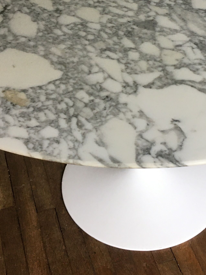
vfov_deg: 27.7
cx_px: 133
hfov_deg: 21.2
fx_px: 548
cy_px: 61
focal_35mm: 69
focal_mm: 4.15
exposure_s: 1/33
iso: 64
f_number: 2.2
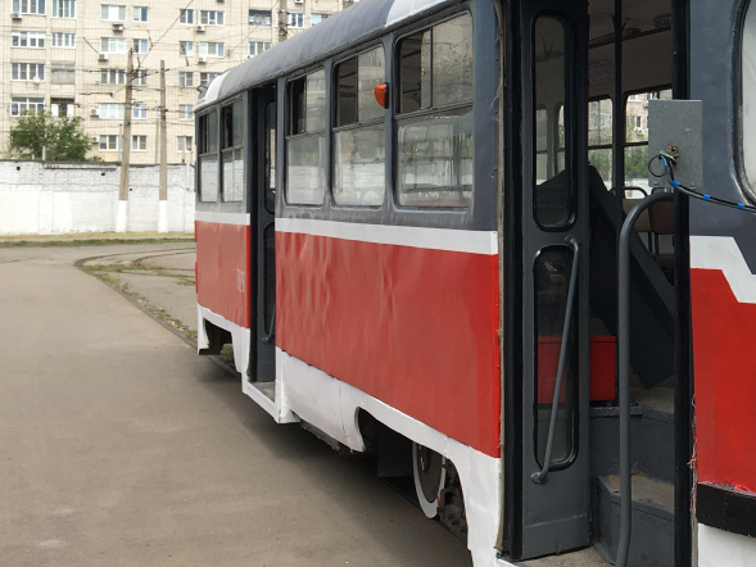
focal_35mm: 64
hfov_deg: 28.0
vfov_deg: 22.8
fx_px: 1398
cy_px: 155
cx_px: 798
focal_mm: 4.15
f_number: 2.2
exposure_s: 1/845
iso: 25
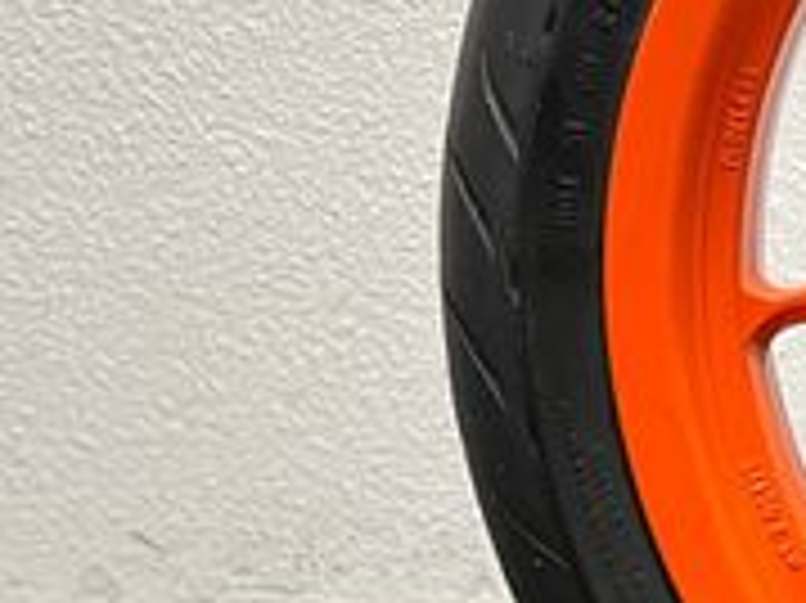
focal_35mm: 93
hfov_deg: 17.7
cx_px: 1369
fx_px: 2164
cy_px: 212
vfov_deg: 15.8
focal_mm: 5.1
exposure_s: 1/50
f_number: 1.6
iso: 200
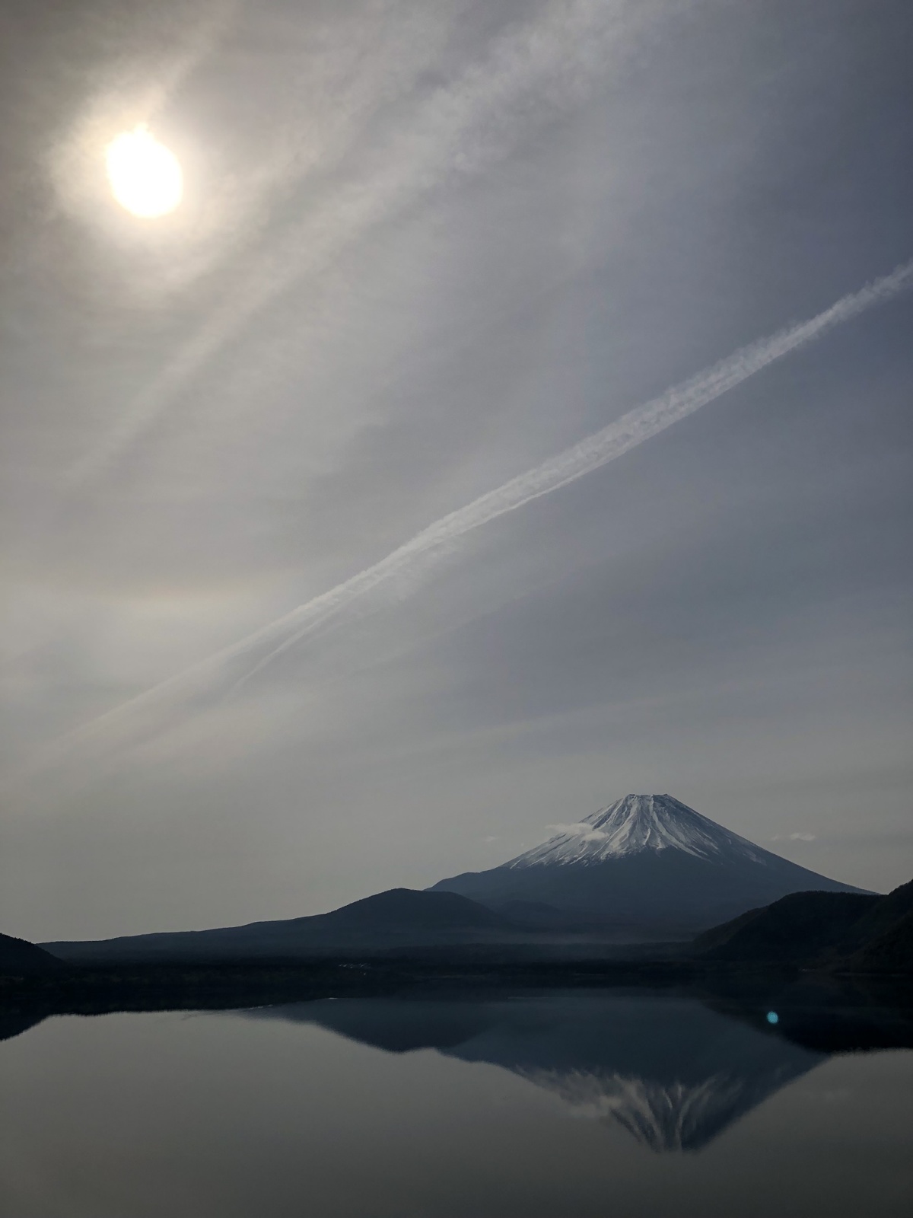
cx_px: 456
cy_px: 609
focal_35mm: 28
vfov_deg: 63.4
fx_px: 985
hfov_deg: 49.7
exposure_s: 1/16129
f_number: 1.8
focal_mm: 3.99
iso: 25
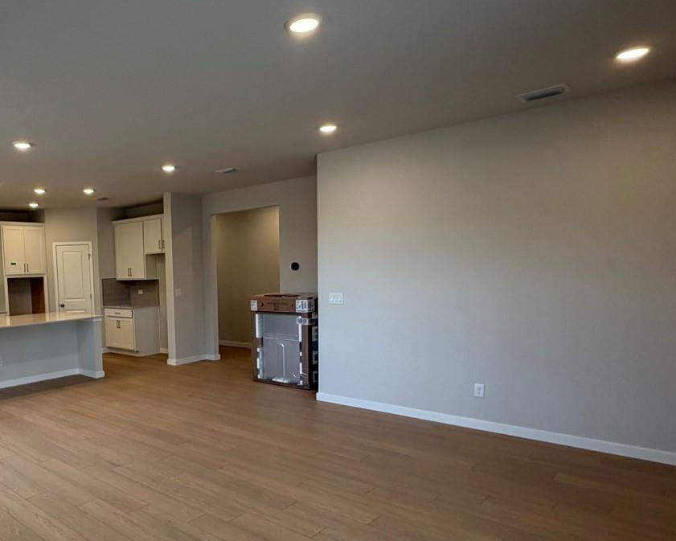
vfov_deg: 54.7
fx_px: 520
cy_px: 314
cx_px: 174
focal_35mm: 26
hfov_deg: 62.5
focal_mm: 2.22
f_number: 2.2
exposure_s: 1/120
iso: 160
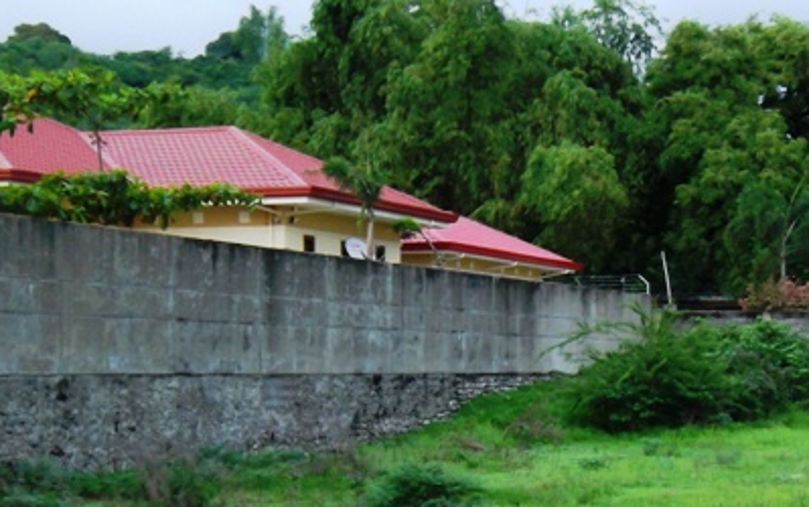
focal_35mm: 87
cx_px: 775
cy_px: 483
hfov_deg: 23.0
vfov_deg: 14.8
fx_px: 1920
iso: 94
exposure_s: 1/45
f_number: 3.7
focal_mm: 5.7
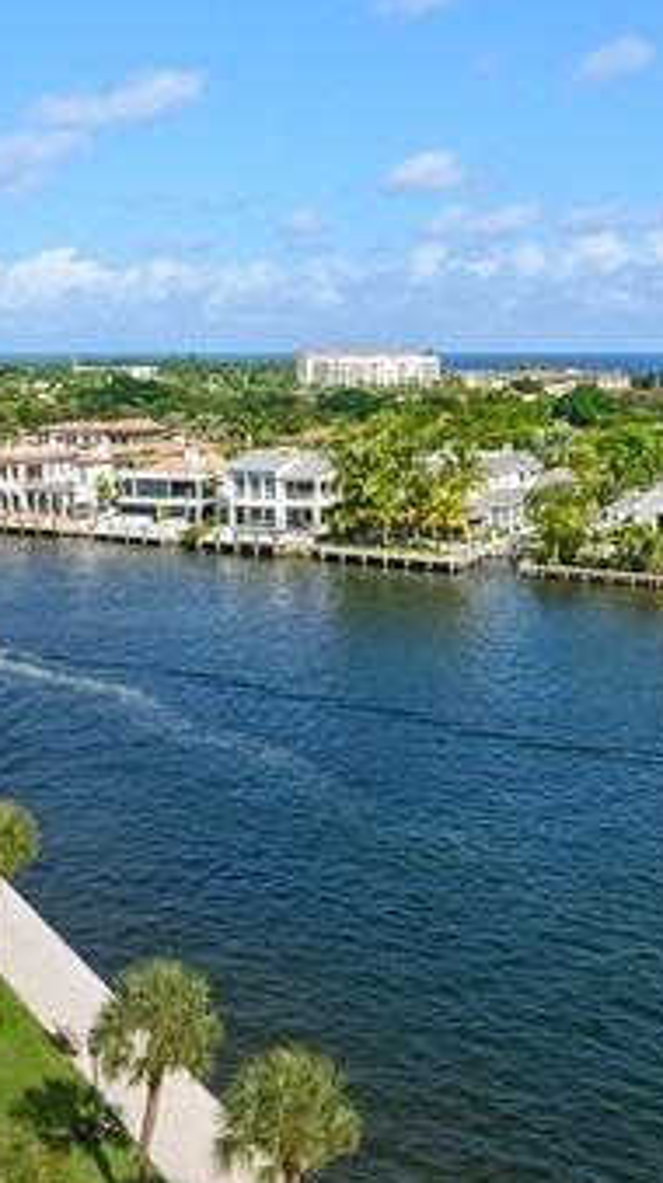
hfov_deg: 25.3
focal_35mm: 47
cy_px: 366
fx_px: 1473
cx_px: 405
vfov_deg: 43.0
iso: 100
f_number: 11
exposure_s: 1/125
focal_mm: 19
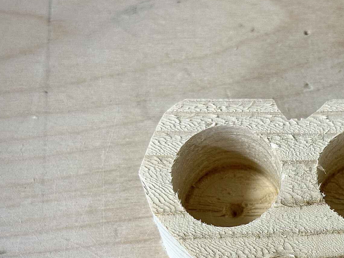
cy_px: 217
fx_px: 855
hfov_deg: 22.3
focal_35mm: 86
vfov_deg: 17.0
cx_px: 304
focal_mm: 6.86
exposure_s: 1/60
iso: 64
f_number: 1.78
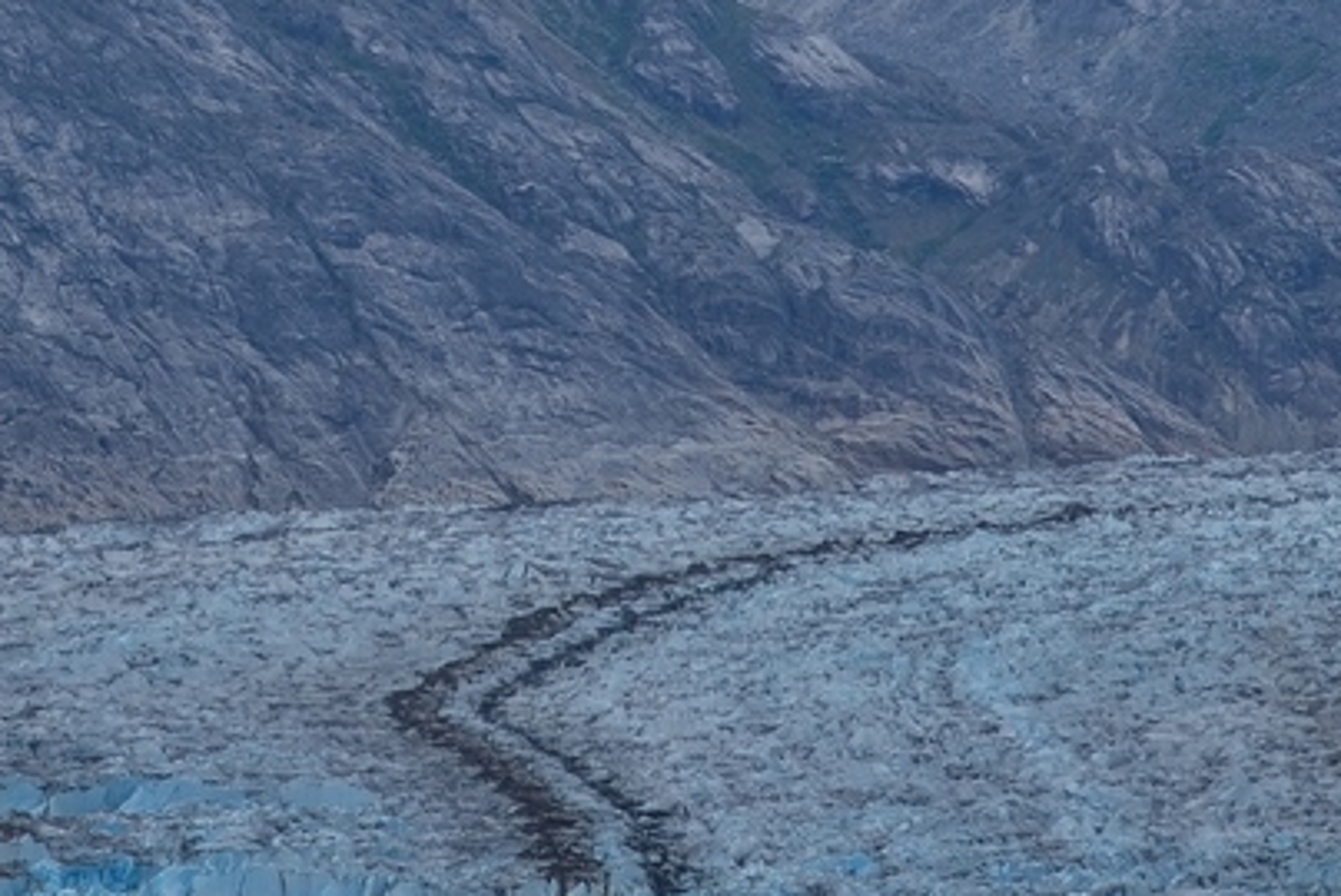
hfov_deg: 5.4
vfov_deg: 3.6
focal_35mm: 380
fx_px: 14165
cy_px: 93
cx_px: 534
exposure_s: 1/250
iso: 100
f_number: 6.3
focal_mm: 120
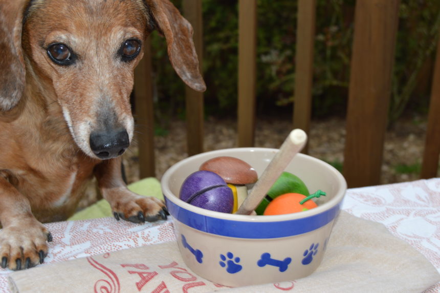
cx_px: 220
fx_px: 641
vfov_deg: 25.7
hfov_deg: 37.9
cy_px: 146
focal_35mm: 52
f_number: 8
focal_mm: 35
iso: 100
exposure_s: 1/60
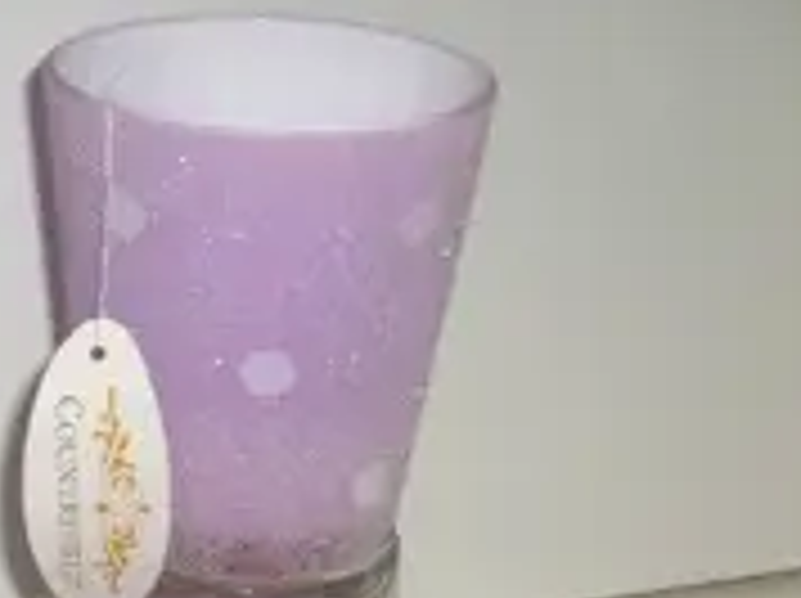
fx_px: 2311
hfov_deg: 18.8
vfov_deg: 14.1
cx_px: -108
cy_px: 787
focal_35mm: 100
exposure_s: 1/64
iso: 64
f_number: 2.8
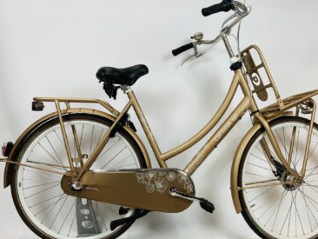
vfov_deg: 44.2
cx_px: 184
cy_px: 118
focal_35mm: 32
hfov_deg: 56.5
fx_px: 294
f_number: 1.8
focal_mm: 4.25
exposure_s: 1/100
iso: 80
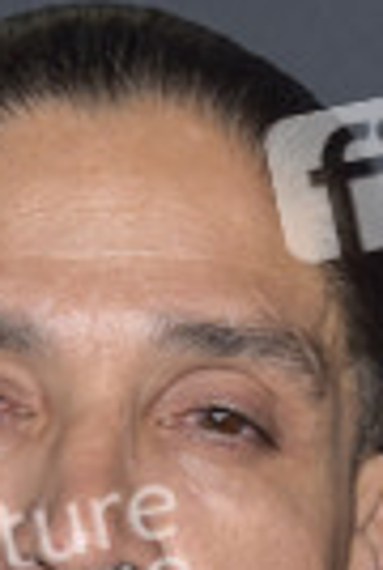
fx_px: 8033
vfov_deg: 4.0
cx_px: 100
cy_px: 800
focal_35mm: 506
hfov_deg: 2.7
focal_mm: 170
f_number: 6.3
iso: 320
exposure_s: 1/250
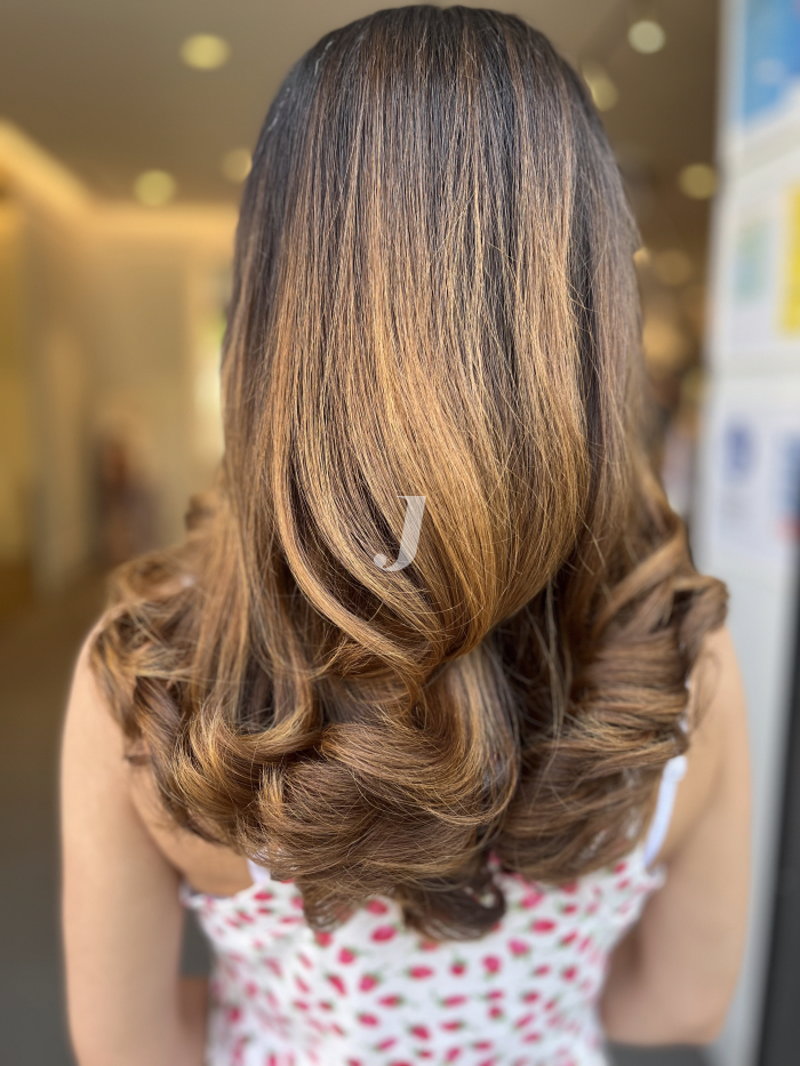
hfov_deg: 53.1
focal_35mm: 26
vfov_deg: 67.3
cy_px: 533
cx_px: 400
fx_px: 801
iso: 40
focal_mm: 5.1
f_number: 1.6
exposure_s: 1/122
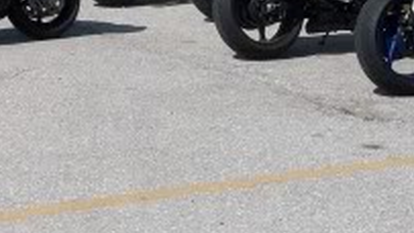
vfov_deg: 10.1
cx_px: 255
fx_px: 1284
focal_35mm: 117
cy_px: -80
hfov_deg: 18.3
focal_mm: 5.7
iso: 64
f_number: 5.5
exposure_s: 1/574
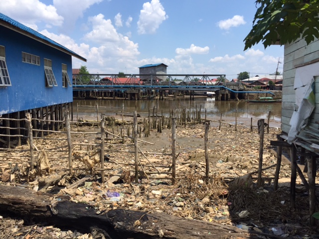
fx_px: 267
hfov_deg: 61.7
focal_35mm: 29
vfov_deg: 48.2
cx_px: 160
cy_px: 120
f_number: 2.2
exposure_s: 1/2475
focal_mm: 4.15
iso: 32
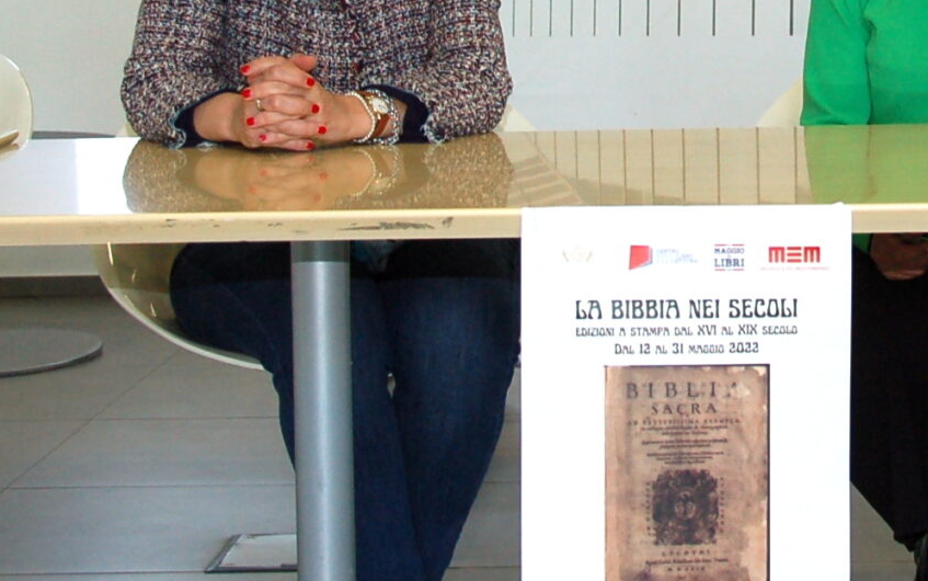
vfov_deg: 10.8
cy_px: -56
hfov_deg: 17.2
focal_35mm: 120
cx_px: 807
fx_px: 3036
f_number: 5
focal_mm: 26
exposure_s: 1/100
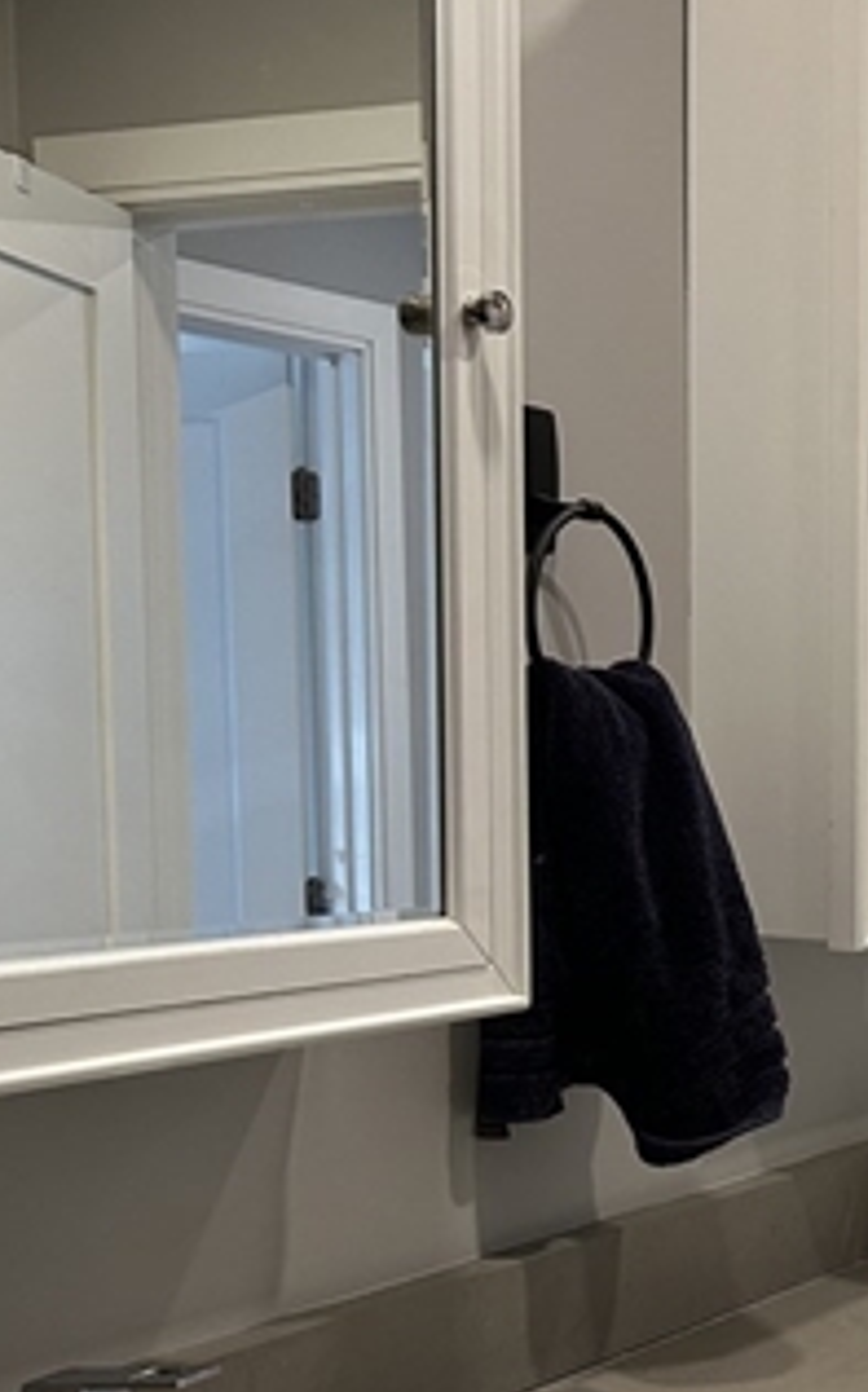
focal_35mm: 67
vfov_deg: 30.4
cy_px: 938
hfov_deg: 17.8
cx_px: 1207
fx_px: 2541
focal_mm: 5.7
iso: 125
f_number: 1.5
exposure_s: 1/120
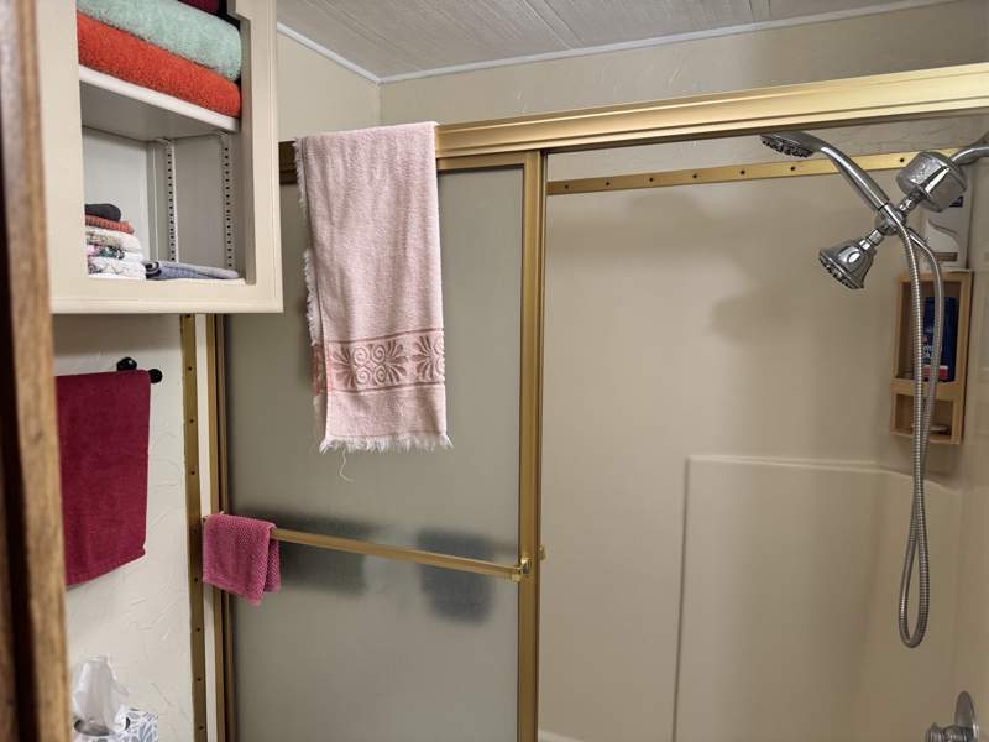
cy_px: 371
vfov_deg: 56.8
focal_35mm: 24
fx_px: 686
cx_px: 494
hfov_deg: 71.6
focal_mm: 6.76
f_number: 1.78
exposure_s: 1/60
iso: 200
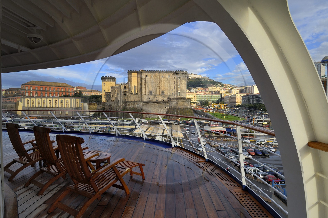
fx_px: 164
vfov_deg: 67.2
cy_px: 109
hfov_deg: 90.1
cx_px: 164
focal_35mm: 18
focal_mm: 12
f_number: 11
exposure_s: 1/80
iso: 100
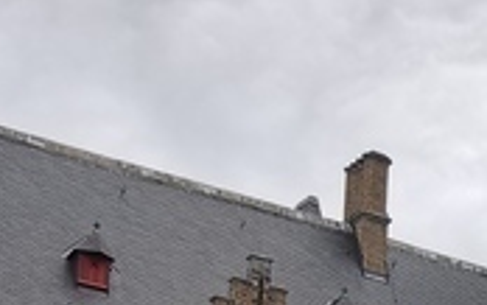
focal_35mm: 100
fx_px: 1328
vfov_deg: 12.1
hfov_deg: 19.1
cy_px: 532
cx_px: 649
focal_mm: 2.35
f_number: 2.2
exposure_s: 1/1399
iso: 50
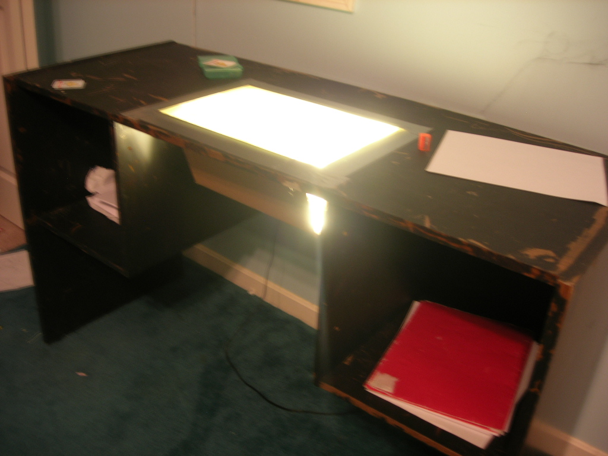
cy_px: 228
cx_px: 304
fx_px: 667
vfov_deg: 37.7
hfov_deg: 49.0
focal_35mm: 38
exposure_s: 1/2.1
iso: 64
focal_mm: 7.8
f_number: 2.8
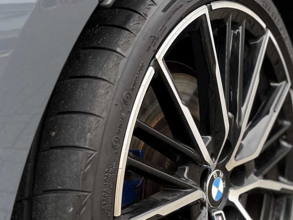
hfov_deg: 27.8
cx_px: 212
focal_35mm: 69
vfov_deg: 21.2
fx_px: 584
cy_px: 152
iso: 100
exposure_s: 1/121
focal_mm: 6.76
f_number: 1.78
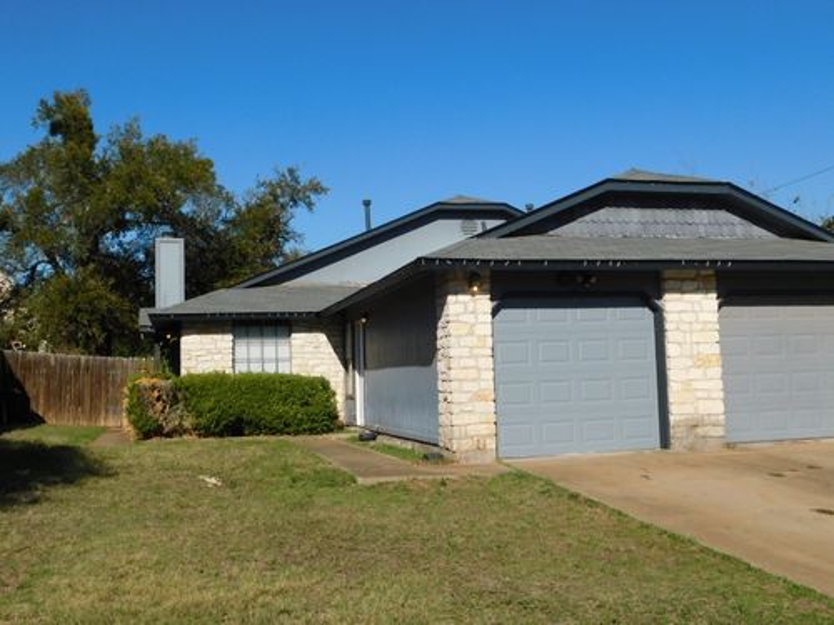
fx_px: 867
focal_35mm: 36
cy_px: 312
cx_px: 417
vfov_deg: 39.7
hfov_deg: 51.4
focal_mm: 6.3
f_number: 7
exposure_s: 1/640
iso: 125
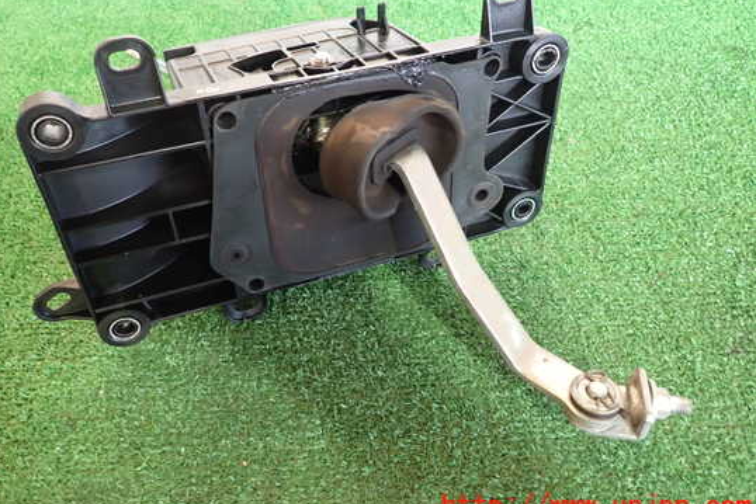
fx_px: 609
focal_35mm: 29
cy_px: 209
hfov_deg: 63.5
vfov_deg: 44.8
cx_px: 337
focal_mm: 4.5
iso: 400
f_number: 2
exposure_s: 1/30
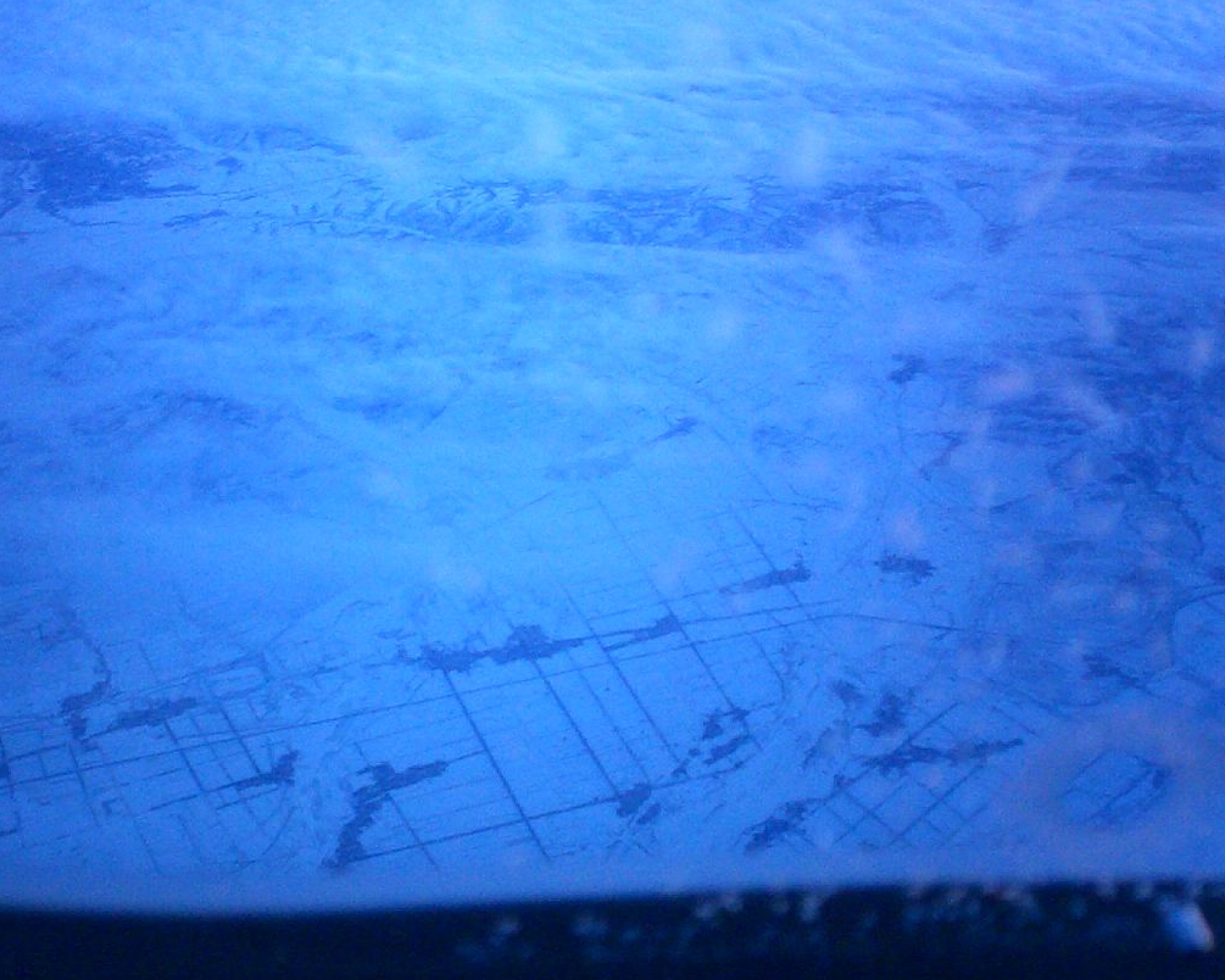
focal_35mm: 46
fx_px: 1668
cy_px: 397
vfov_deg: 32.7
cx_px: 502
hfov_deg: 40.2
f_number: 3.5
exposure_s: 1/30
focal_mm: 5.6
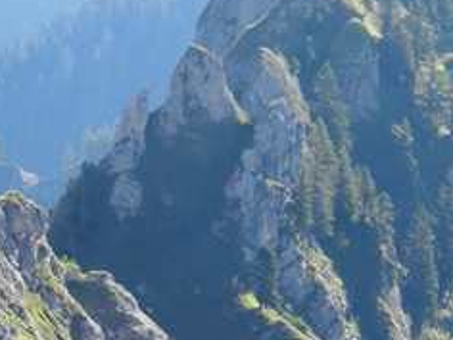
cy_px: 94
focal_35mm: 391
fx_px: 5117
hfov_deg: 5.1
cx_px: 207
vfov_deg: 3.8
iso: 180
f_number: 5.2
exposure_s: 1/250
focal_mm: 25.9
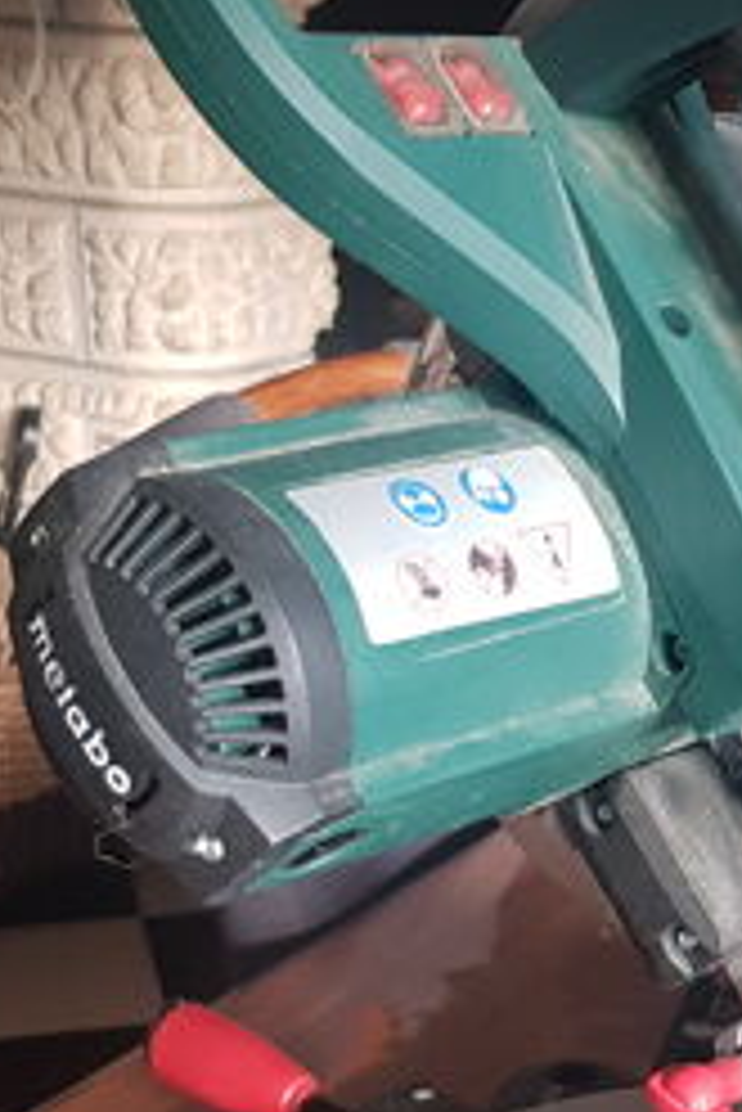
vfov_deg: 28.2
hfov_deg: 19.0
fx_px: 2161
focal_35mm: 70
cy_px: 887
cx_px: 742
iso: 160
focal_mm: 4.3
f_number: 1.7
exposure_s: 1/33
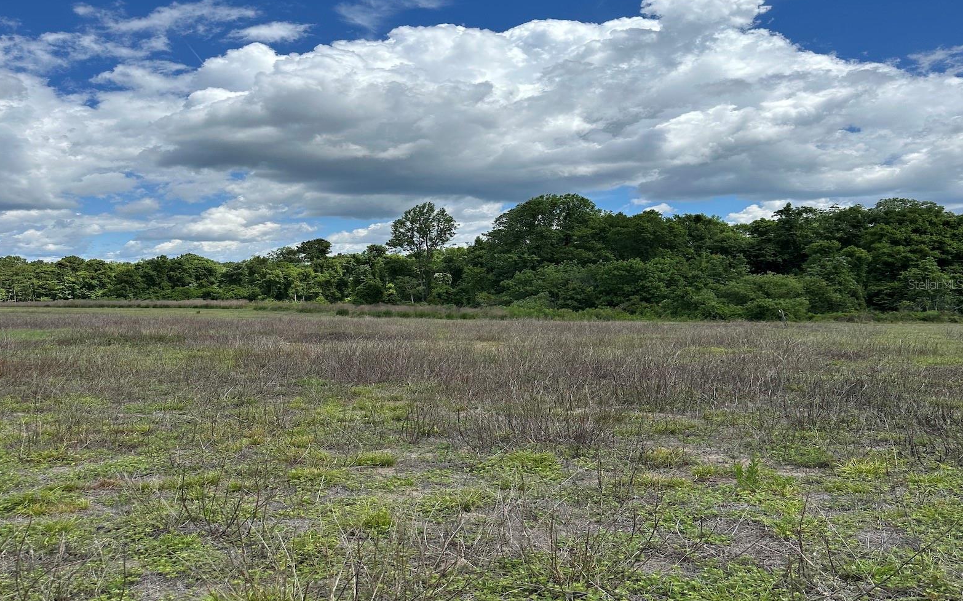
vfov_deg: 47.6
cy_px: 284
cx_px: 474
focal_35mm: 26
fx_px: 682
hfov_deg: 70.4
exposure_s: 1/7576
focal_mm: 6.86
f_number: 1.78
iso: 80
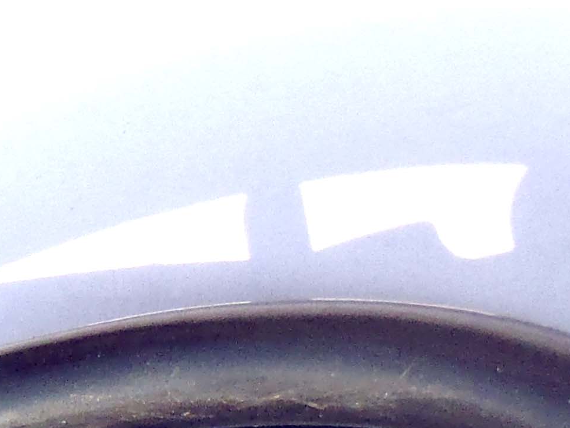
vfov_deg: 8.7
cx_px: -243
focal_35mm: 164
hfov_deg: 11.6
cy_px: 748
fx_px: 2701
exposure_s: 1/80
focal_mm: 6.64
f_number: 13
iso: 200
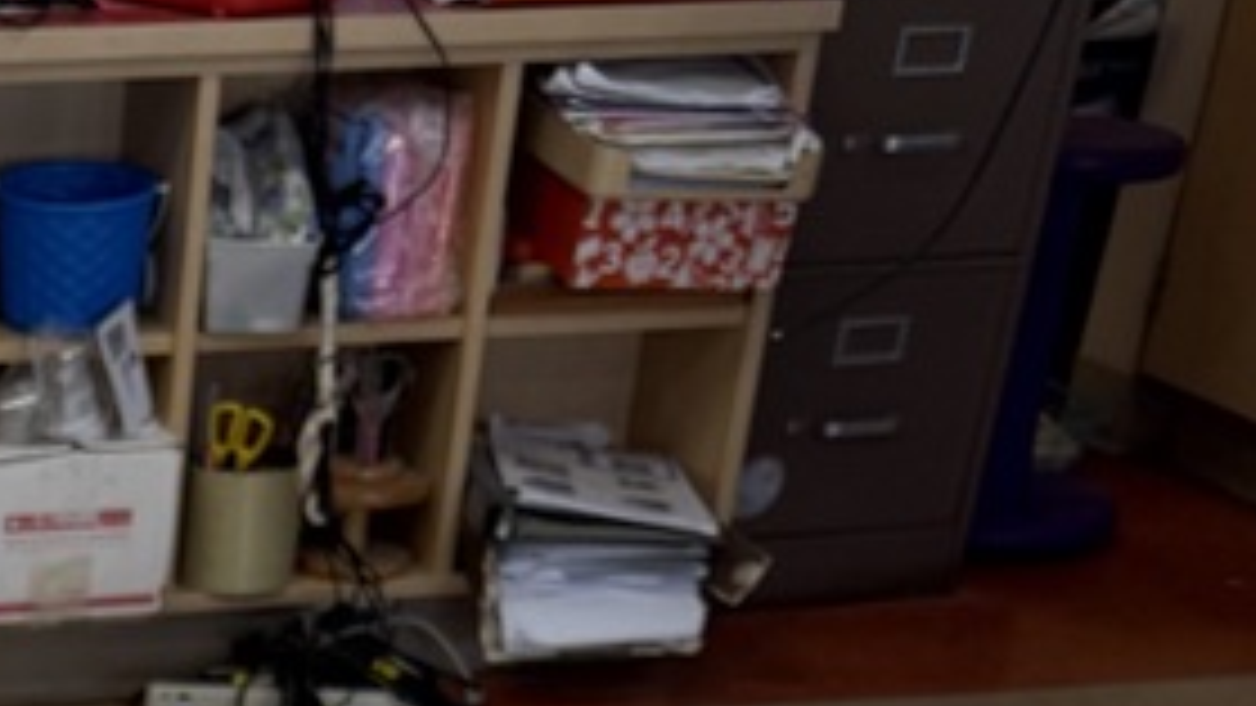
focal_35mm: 96
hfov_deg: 20.2
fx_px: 3197
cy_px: 1736
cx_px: -401
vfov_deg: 10.7
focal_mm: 6.76
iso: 80
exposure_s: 1/120
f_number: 1.78
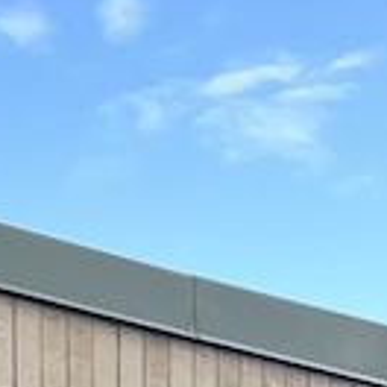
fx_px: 2504
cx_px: -720
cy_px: 1072
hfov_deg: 7.8
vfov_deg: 7.9
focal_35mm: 198
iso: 50
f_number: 1.6
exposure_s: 1/242
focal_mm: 5.1
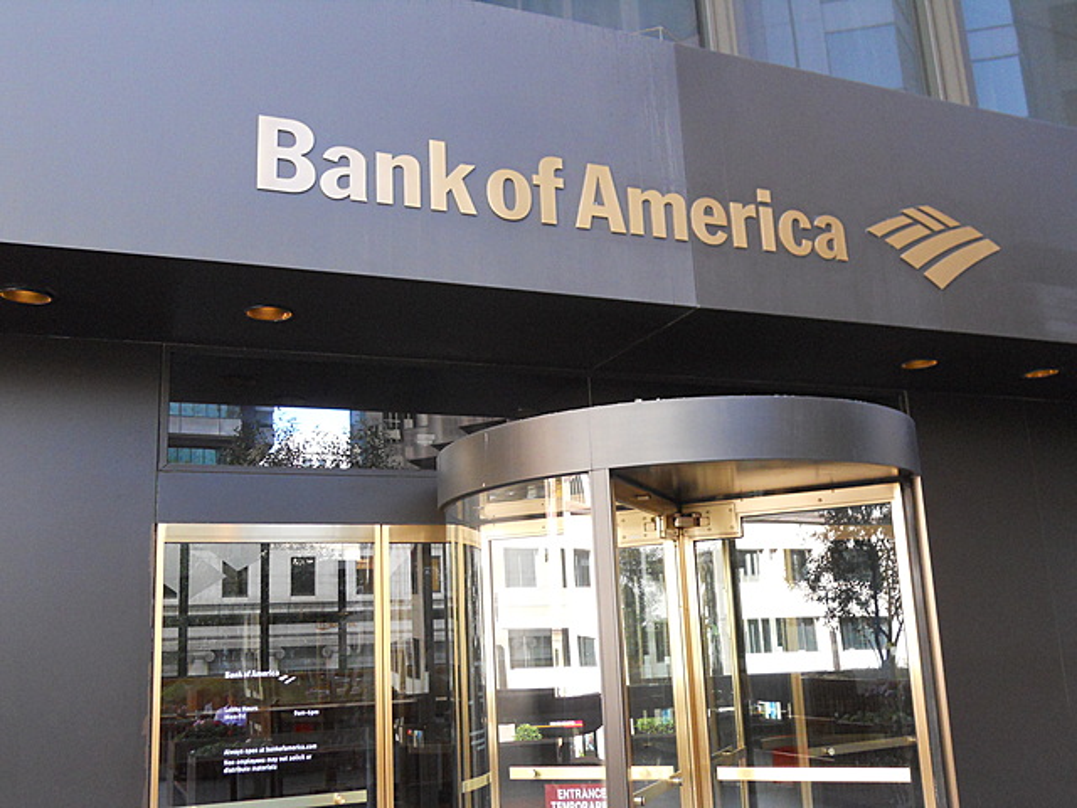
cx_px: 538
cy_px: 404
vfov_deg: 44.2
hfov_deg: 56.8
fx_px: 996
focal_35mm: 32
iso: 500
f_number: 2.8
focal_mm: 5.7
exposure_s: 1/125
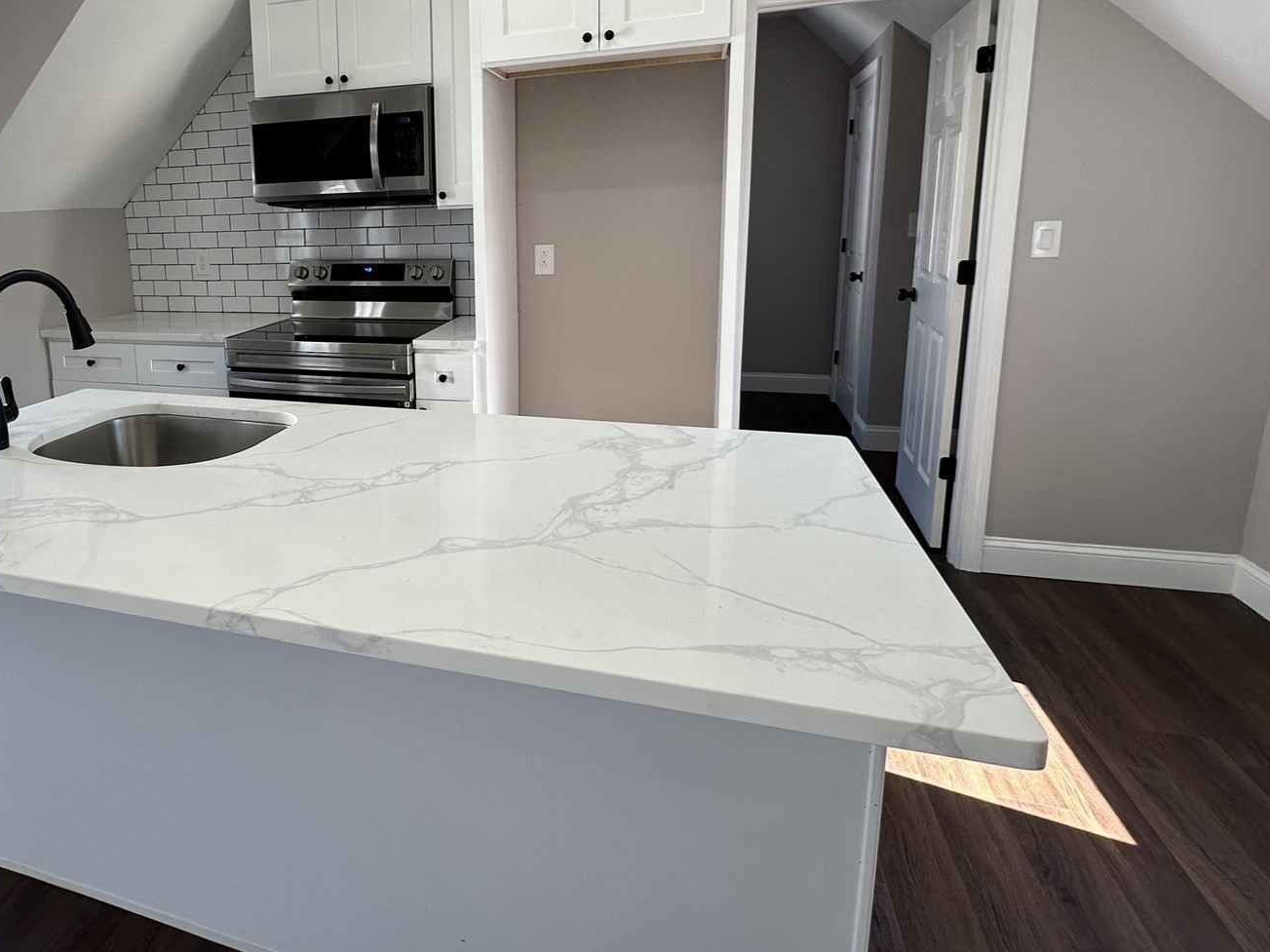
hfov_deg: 73.4
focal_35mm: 22
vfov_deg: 60.3
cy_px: 358
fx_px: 807
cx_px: 394
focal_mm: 2.22
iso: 64
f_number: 2.2
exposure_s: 1/120
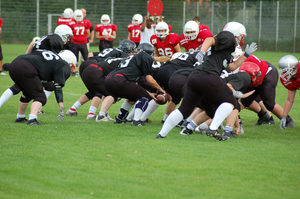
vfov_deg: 5.4
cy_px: 100
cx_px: 150
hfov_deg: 8.1
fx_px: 2121
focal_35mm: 255
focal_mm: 170
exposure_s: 1/500
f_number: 4.8
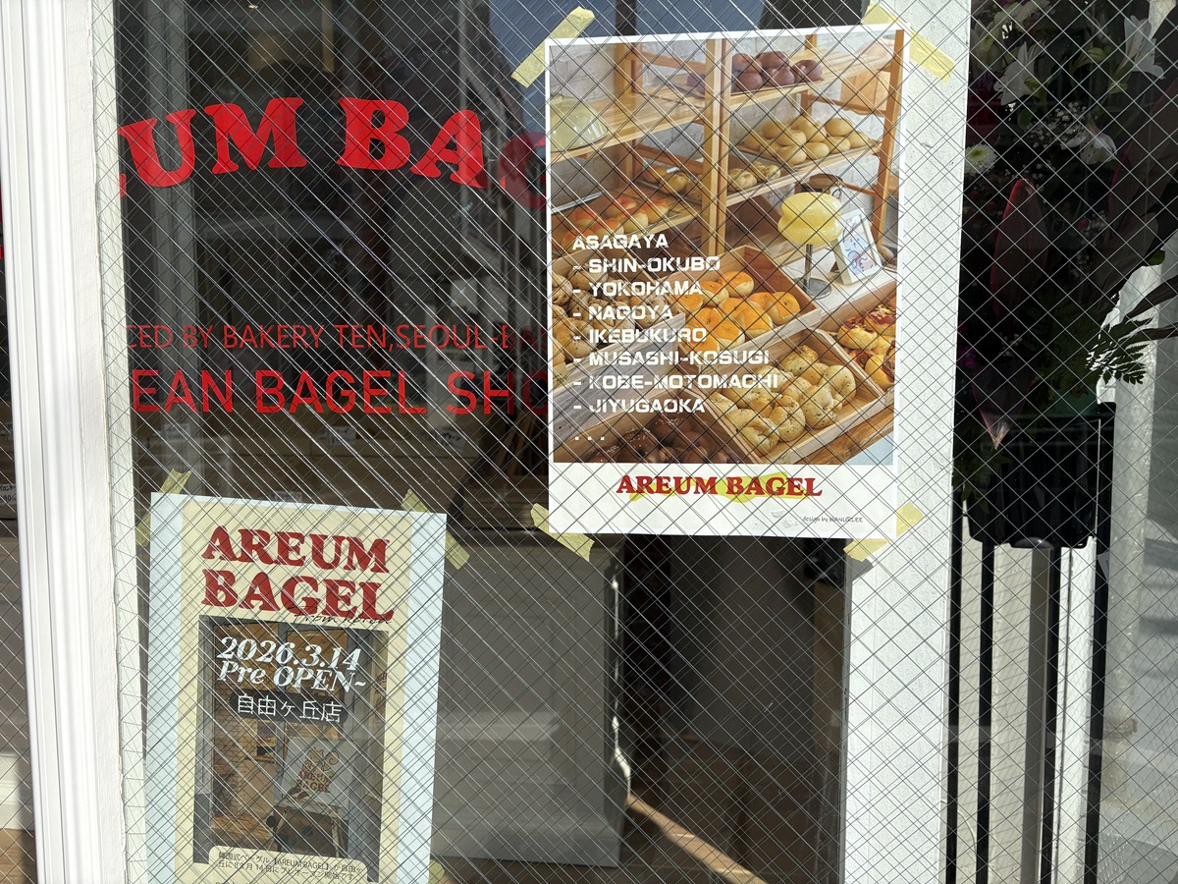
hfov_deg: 67.3
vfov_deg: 53.1
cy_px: 442
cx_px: 589
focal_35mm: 26
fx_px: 885
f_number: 1.6
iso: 50
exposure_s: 1/3831
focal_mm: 5.96
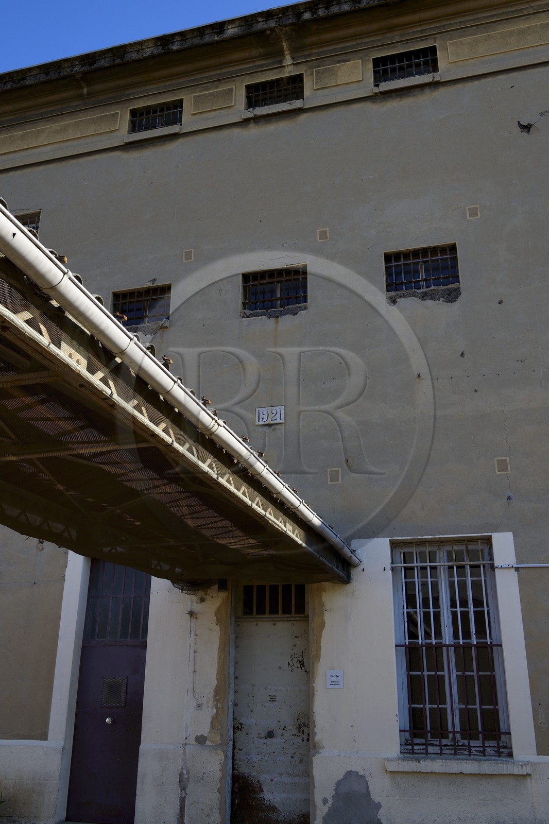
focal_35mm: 29
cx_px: 274
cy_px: 412
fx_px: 664
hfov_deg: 44.9
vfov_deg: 63.7
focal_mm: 29
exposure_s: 1/160
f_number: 11
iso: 100
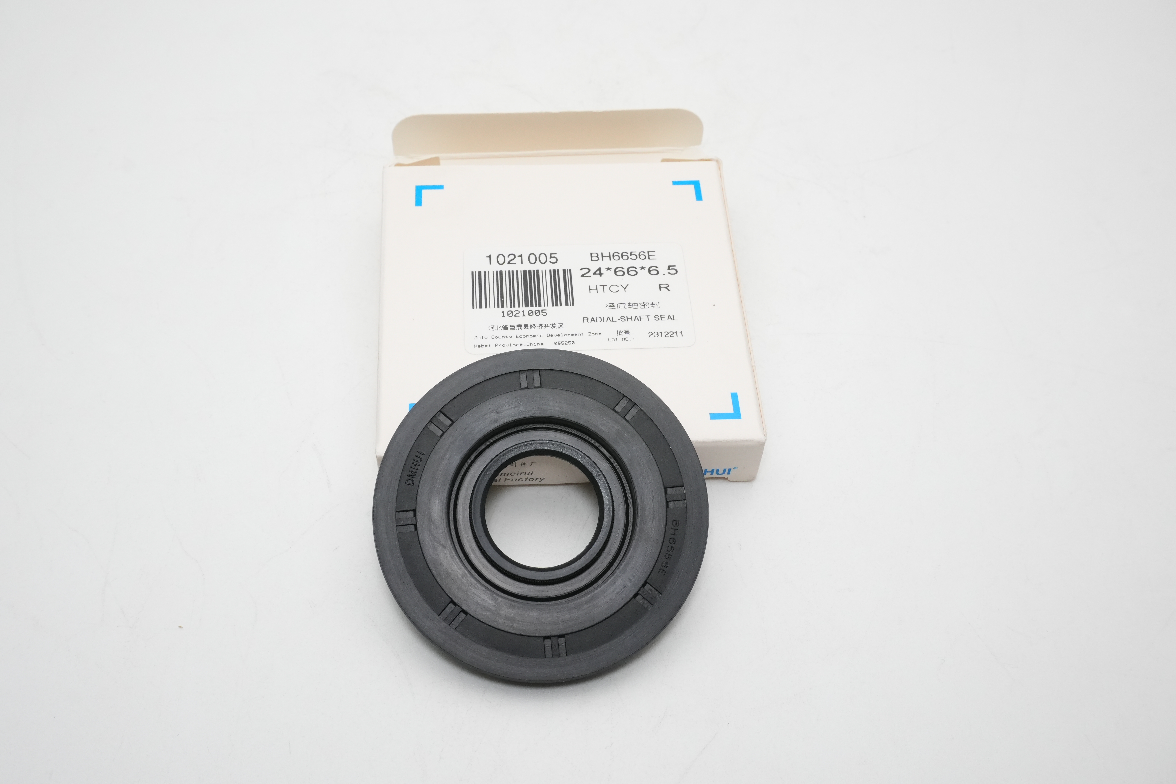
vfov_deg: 36.9
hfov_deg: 53.1
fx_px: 1176
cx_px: 588
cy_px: 392
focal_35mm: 36
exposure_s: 1/160
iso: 1600
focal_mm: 24
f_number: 11
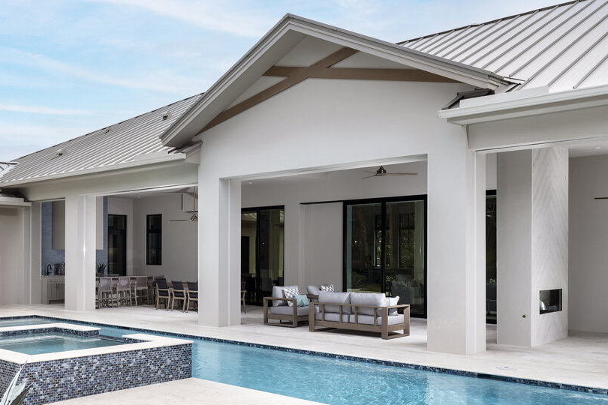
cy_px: 256
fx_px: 625
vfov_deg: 35.7
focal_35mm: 37
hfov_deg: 50.8
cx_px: 194
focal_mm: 30.3
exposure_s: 1/160
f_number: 11
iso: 200
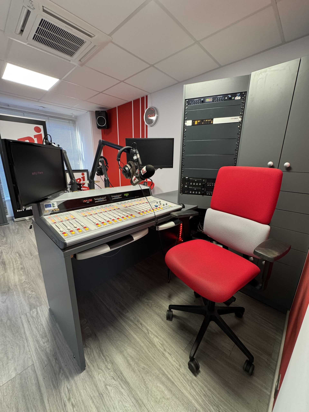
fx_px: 167
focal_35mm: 14
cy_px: 206
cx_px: 154
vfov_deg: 102.1
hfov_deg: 85.7
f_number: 2.2
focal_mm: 2.22
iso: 250
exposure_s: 1/50
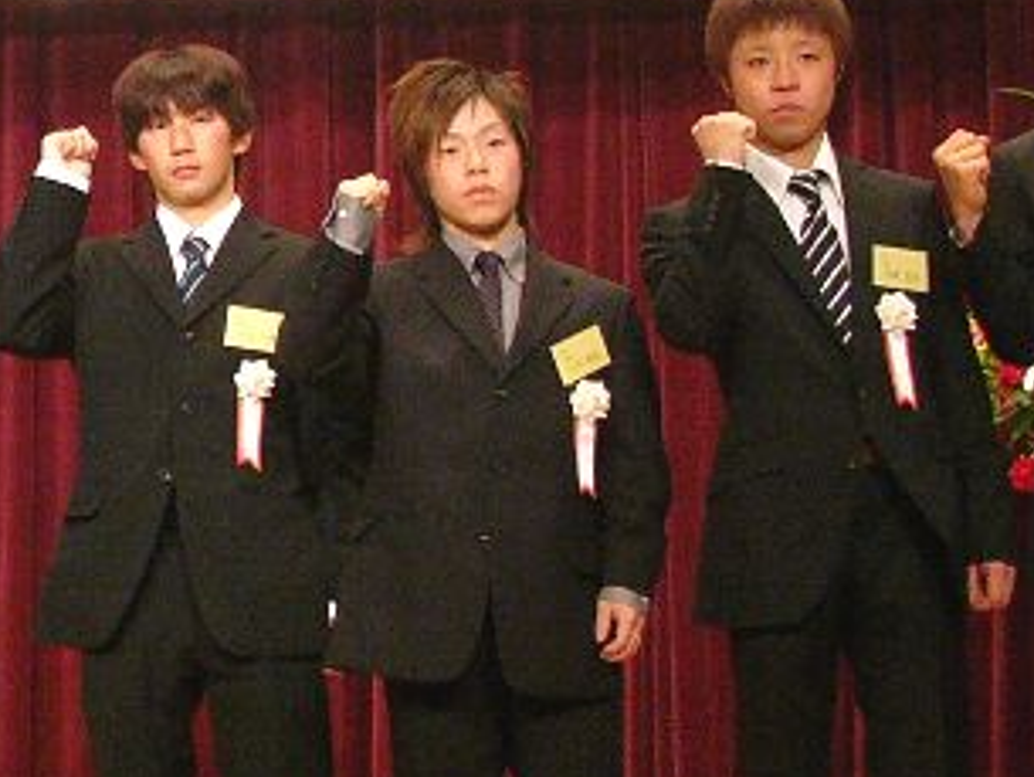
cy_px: 193
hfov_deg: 16.1
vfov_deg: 12.5
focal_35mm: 118
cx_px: -190
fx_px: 3526
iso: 200
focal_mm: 6
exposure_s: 1/40
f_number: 2.8
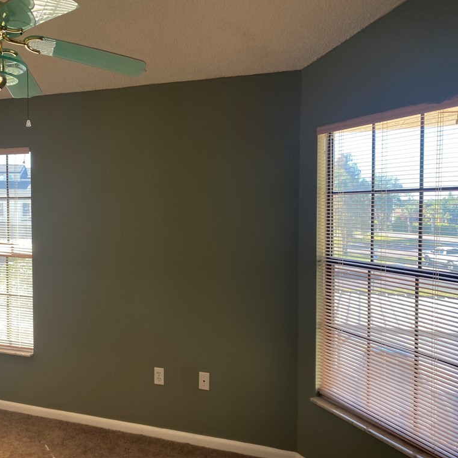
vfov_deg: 52.5
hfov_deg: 52.2
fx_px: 464
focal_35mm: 31
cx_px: 188
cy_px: 227
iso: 80
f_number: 1.8
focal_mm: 4.25
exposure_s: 1/120
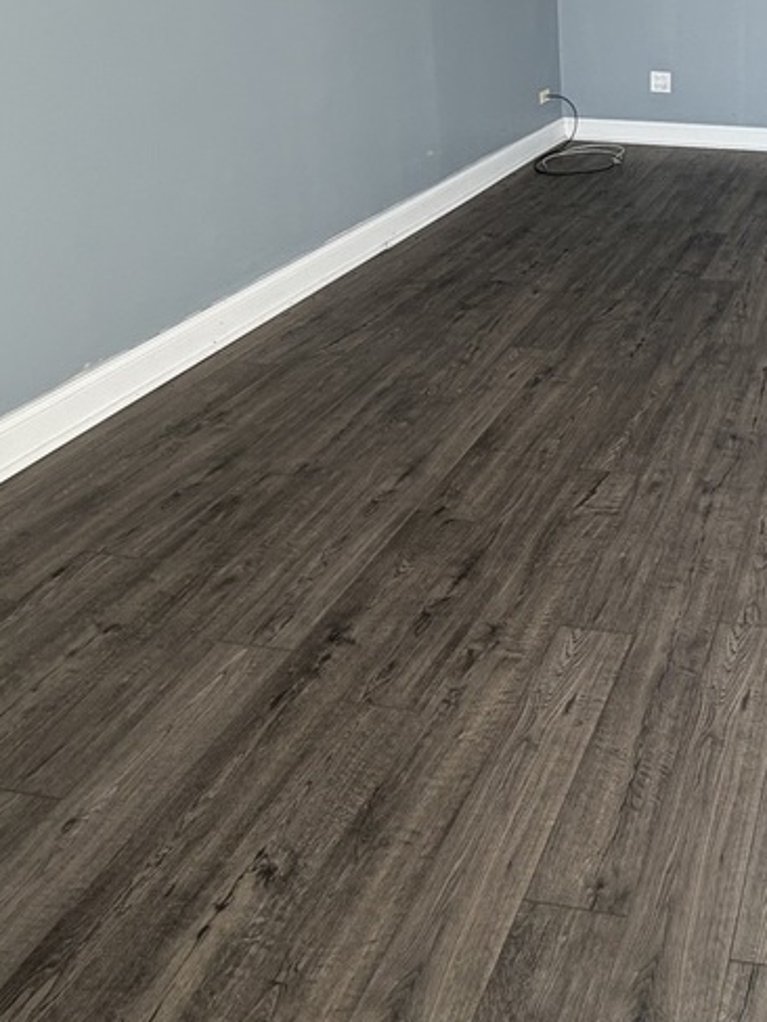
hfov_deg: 38.4
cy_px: 69
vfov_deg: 50.5
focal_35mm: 31
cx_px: 826
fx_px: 916
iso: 125
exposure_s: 1/121
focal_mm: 2.22
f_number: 2.2
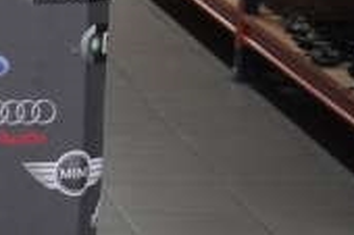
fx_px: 2289
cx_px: -239
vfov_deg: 5.8
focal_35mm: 233
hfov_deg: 8.6
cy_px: 452
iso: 1600
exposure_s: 1/160
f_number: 4.5
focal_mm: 24
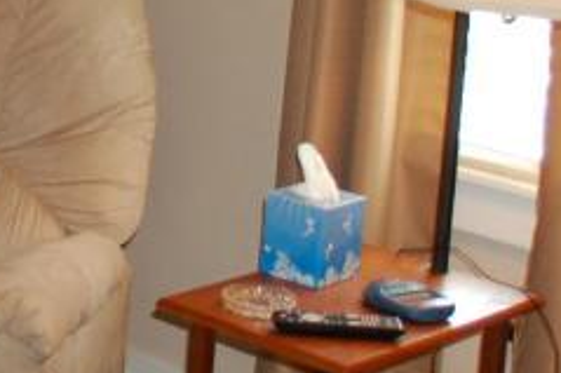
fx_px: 2258
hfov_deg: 13.5
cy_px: -244
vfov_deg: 9.1
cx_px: -217
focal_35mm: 145
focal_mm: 20
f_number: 3.8
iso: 400
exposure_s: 1/60
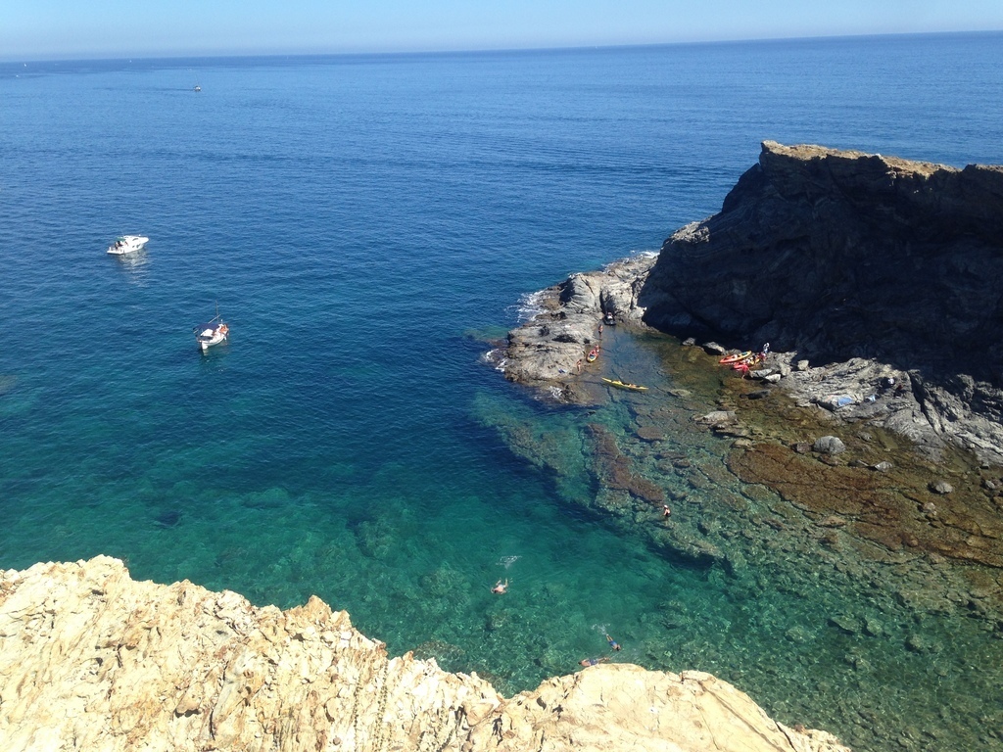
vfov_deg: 42.9
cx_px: 502
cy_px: 376
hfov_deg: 55.4
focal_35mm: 33
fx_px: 956
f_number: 2.4
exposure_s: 1/1022
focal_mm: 4.12
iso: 50
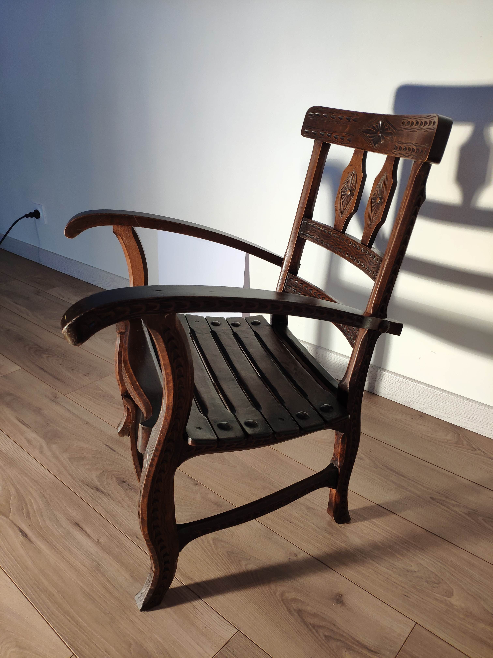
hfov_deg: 63.4
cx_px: 246
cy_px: 329
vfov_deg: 79.0
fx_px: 399
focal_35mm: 21
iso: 284
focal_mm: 4.22
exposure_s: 1/100
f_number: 1.8
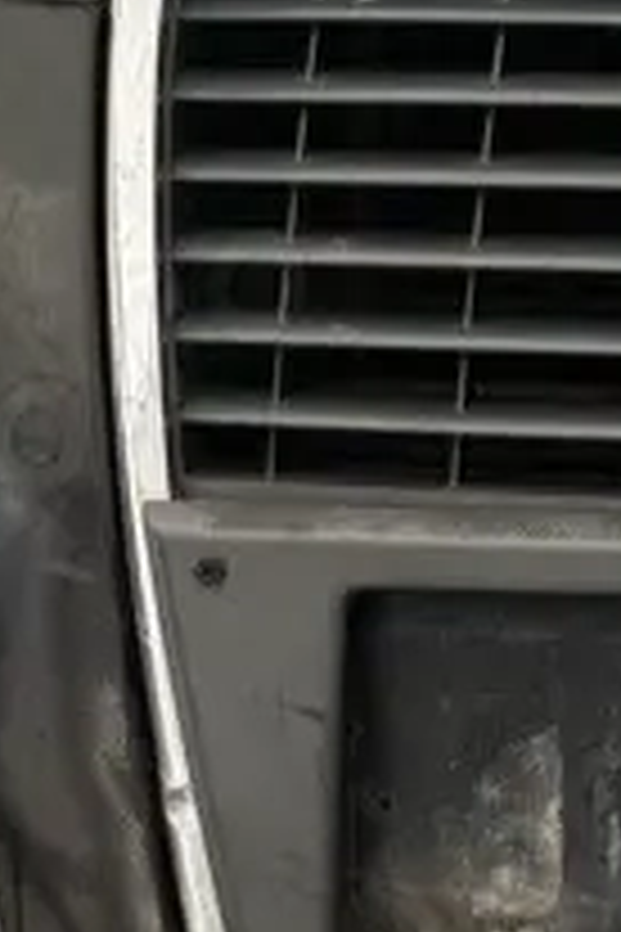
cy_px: -401
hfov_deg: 7.5
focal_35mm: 174
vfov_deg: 11.4
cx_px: 1282
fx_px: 4502
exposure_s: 1/581
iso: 50
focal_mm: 5.96
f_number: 1.6
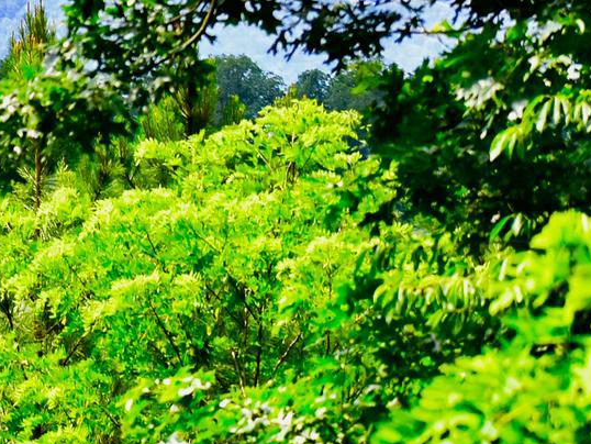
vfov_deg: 3.9
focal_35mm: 384
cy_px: 99
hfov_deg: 5.1
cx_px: -486
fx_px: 6559
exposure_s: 1/500
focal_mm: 70
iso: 400
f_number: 5.6
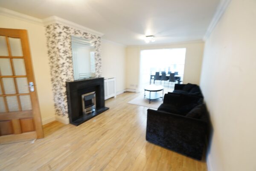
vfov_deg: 73.7
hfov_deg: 96.7
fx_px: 114
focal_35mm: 16
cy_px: 86
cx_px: 128
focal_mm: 16
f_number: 7.1
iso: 400
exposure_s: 1/3
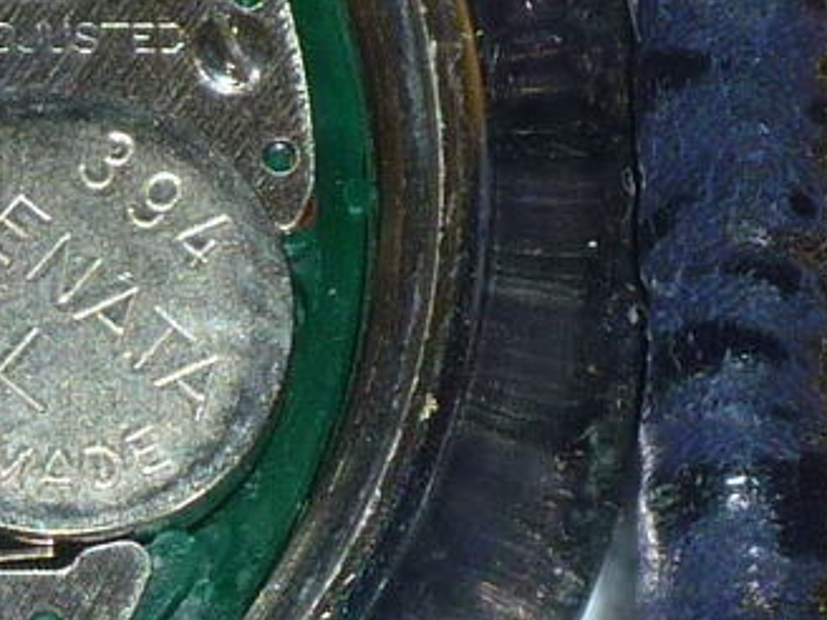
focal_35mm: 548
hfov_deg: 3.6
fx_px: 13092
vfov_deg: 2.7
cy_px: 285
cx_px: -492
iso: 100
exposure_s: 1/80
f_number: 5.6
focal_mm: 13.6
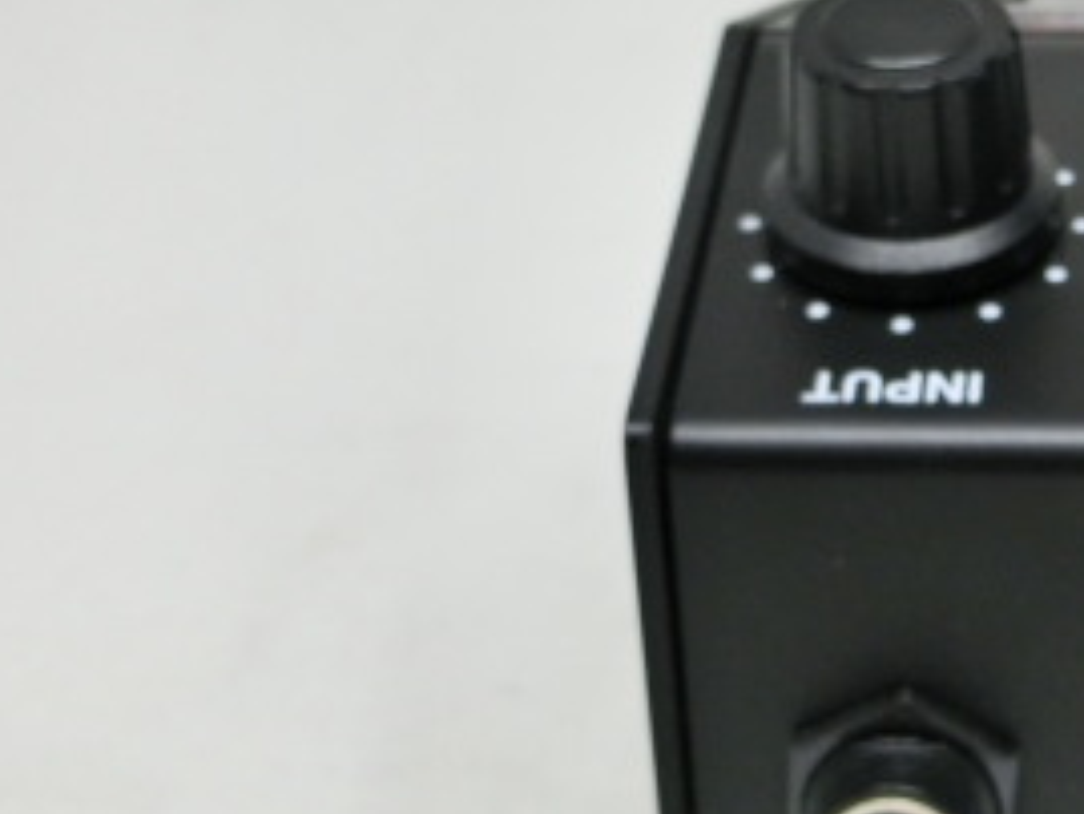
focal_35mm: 107
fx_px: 3352
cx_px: 1205
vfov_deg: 13.8
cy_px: 443
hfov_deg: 17.7
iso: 160
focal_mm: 8
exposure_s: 1/125
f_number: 4.4
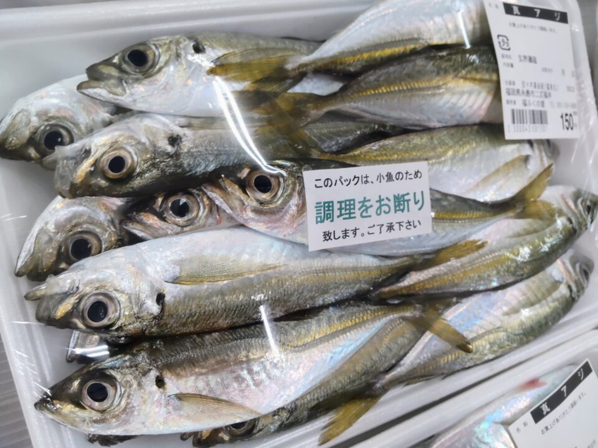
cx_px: 299
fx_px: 415
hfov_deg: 71.6
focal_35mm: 24
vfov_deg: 56.8
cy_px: 224
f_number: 2
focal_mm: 3.43
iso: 154
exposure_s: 1/60
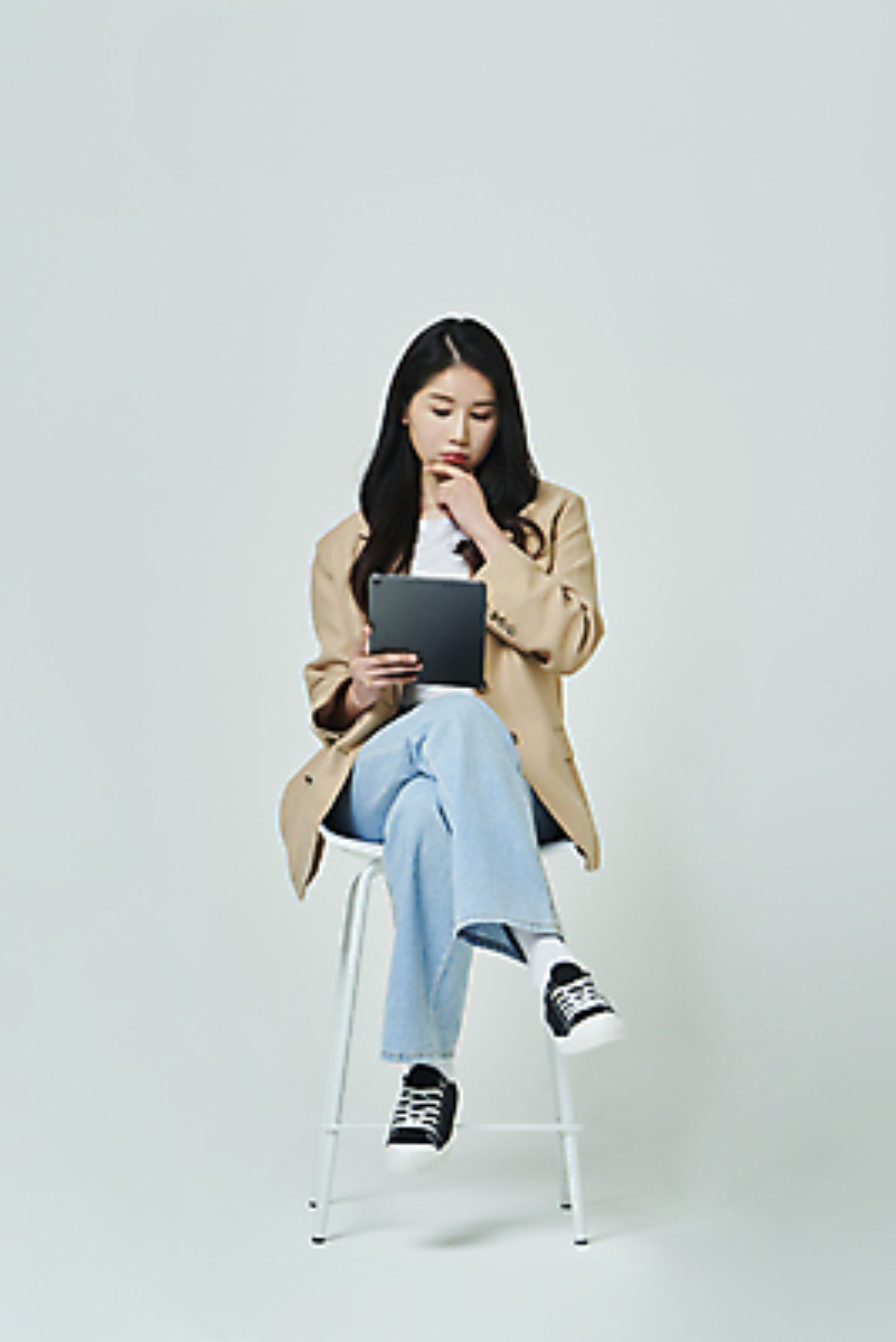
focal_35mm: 70
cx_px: 448
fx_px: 2611
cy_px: 671
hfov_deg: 19.5
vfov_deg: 28.8
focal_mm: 70
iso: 100
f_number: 11
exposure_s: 1/125
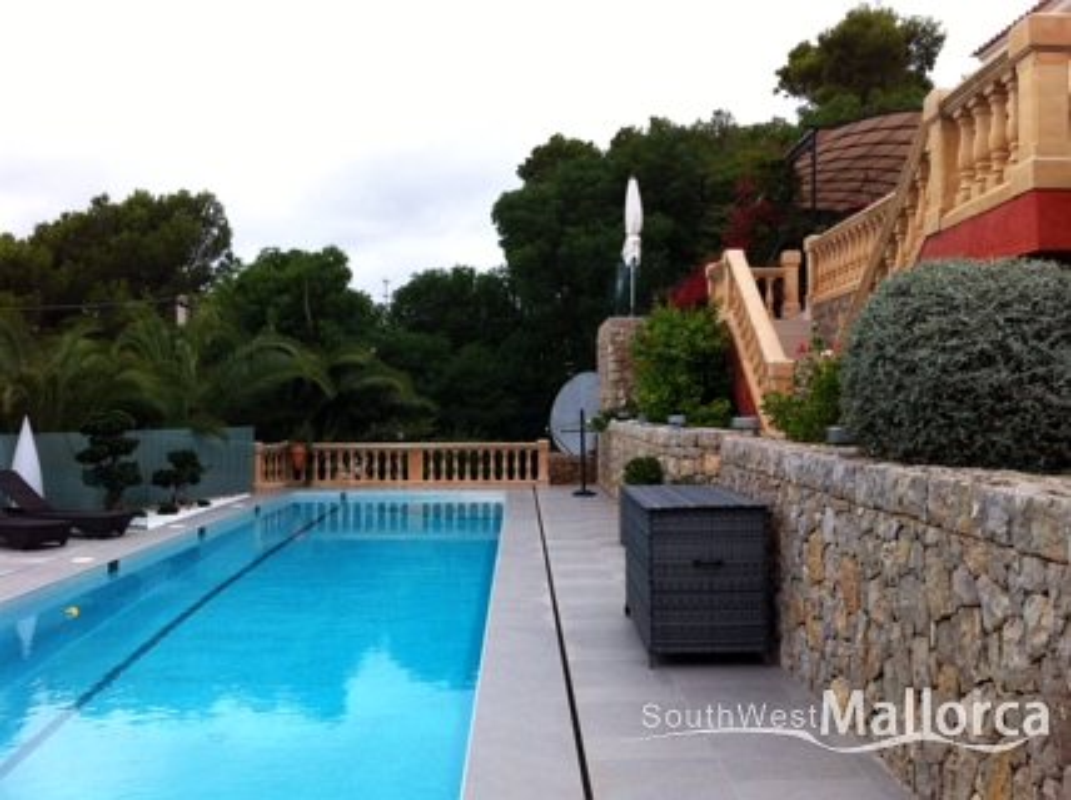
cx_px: 536
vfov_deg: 40.6
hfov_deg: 52.7
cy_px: 400
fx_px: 1082
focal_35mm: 35
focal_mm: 3.85
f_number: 2.8
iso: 80
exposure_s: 1/120
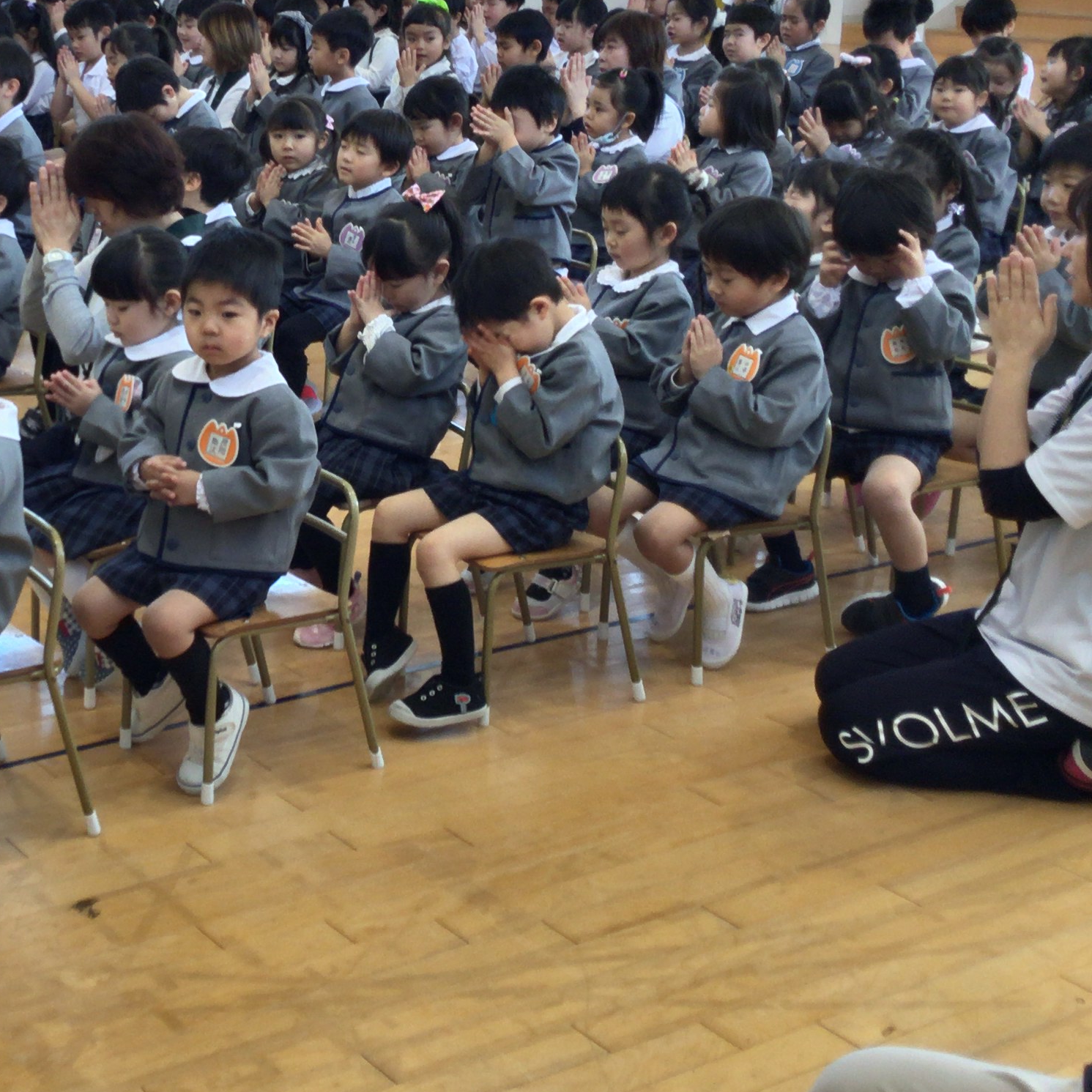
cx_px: 155
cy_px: 362
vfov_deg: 28.4
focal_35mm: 60
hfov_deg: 27.8
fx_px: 2141
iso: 25
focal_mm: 3.3
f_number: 2.4
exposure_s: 1/30
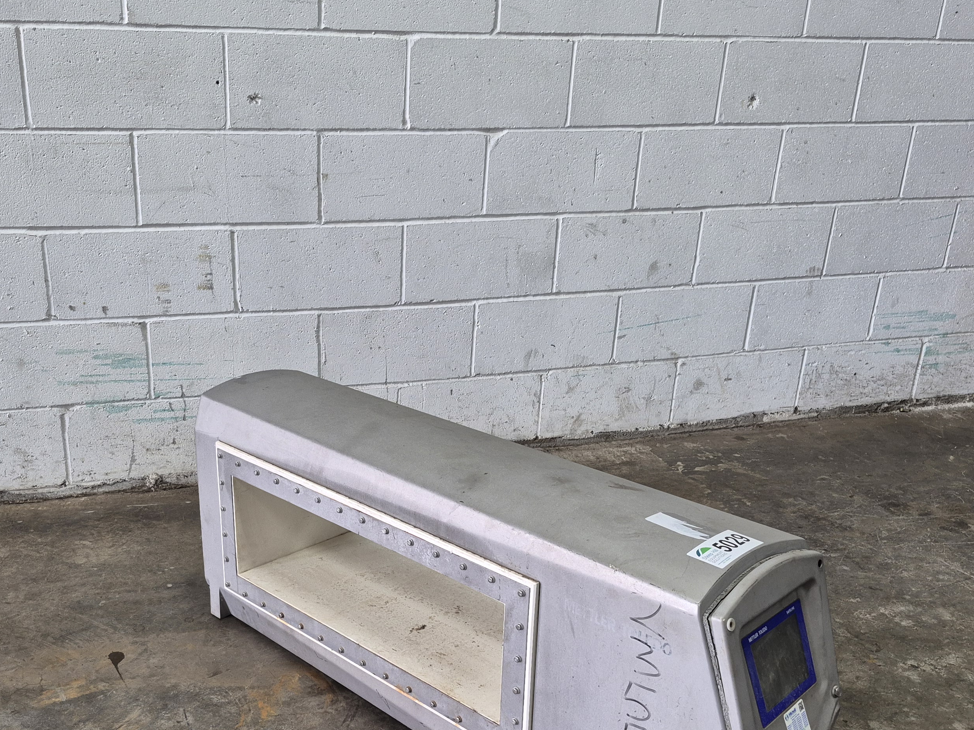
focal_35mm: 37
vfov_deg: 38.2
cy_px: 487
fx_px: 1041
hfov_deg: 50.0
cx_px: 429
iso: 160
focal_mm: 5.4
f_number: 1.8
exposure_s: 1/120
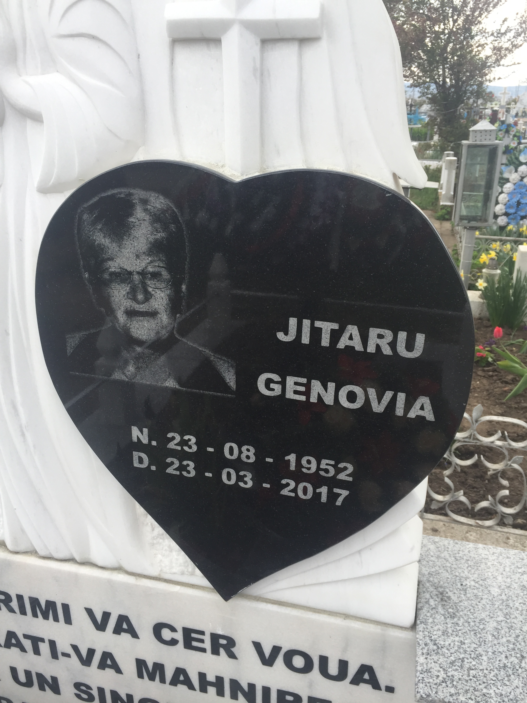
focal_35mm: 29
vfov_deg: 61.7
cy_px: 352
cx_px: 264
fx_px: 589
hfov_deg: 48.2
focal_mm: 4.15
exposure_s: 1/377
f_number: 2.2
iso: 32
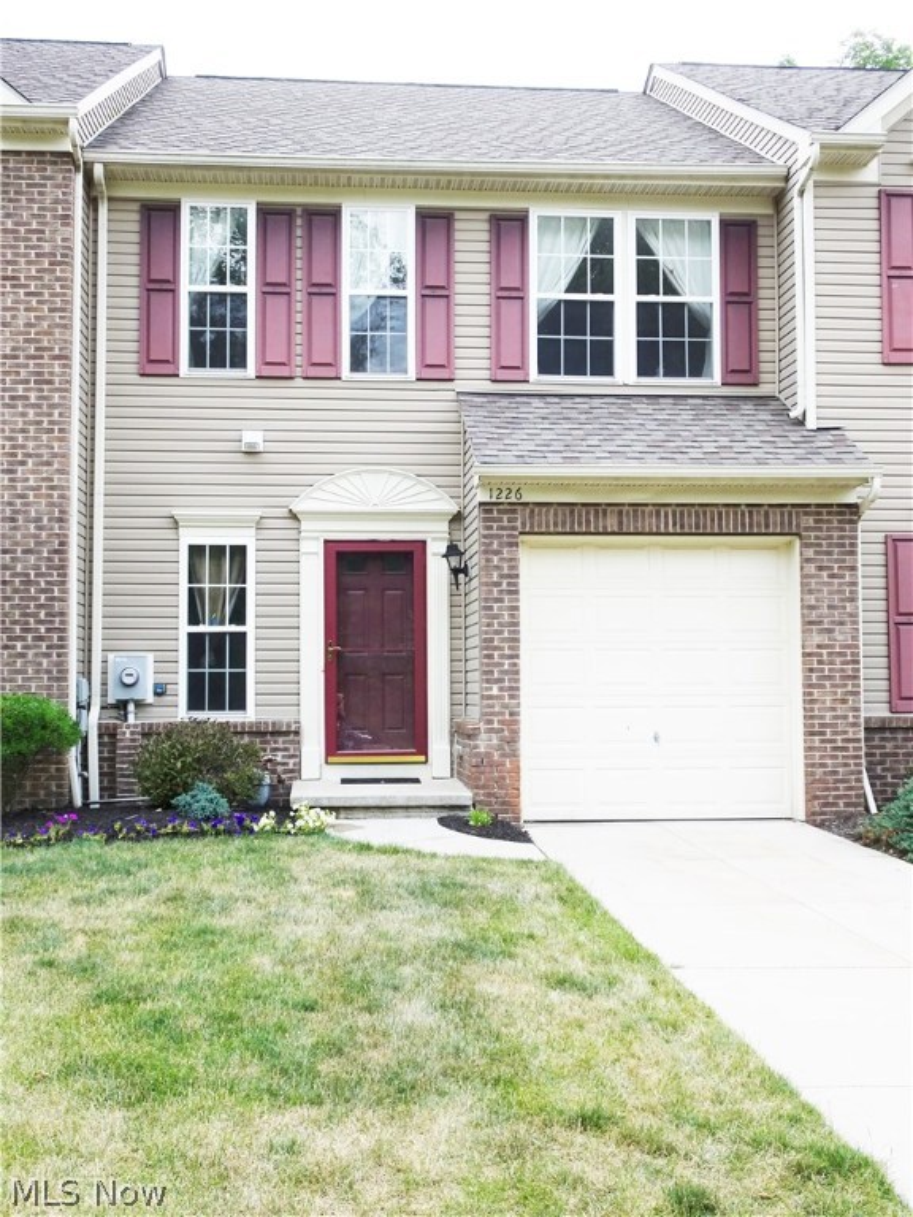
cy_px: 608
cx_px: 456
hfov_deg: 39.7
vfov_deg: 51.4
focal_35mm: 36
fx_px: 1266
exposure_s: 1/200
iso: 80
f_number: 4
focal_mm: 6.17
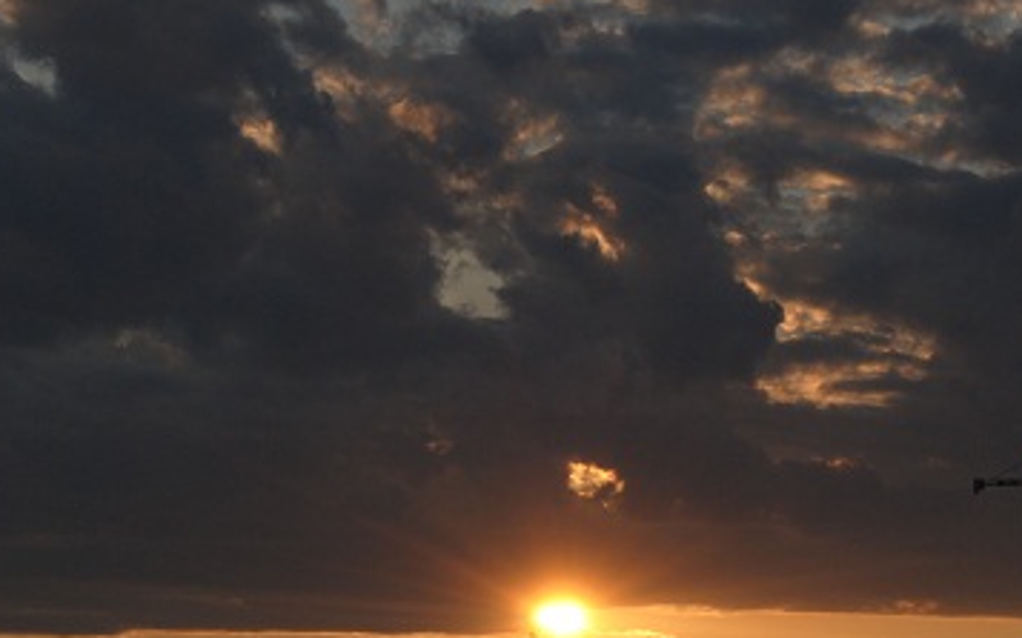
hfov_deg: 15.3
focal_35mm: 137
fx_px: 3815
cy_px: 376
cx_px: 555
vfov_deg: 9.6
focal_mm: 40
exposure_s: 1/200
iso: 100
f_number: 16
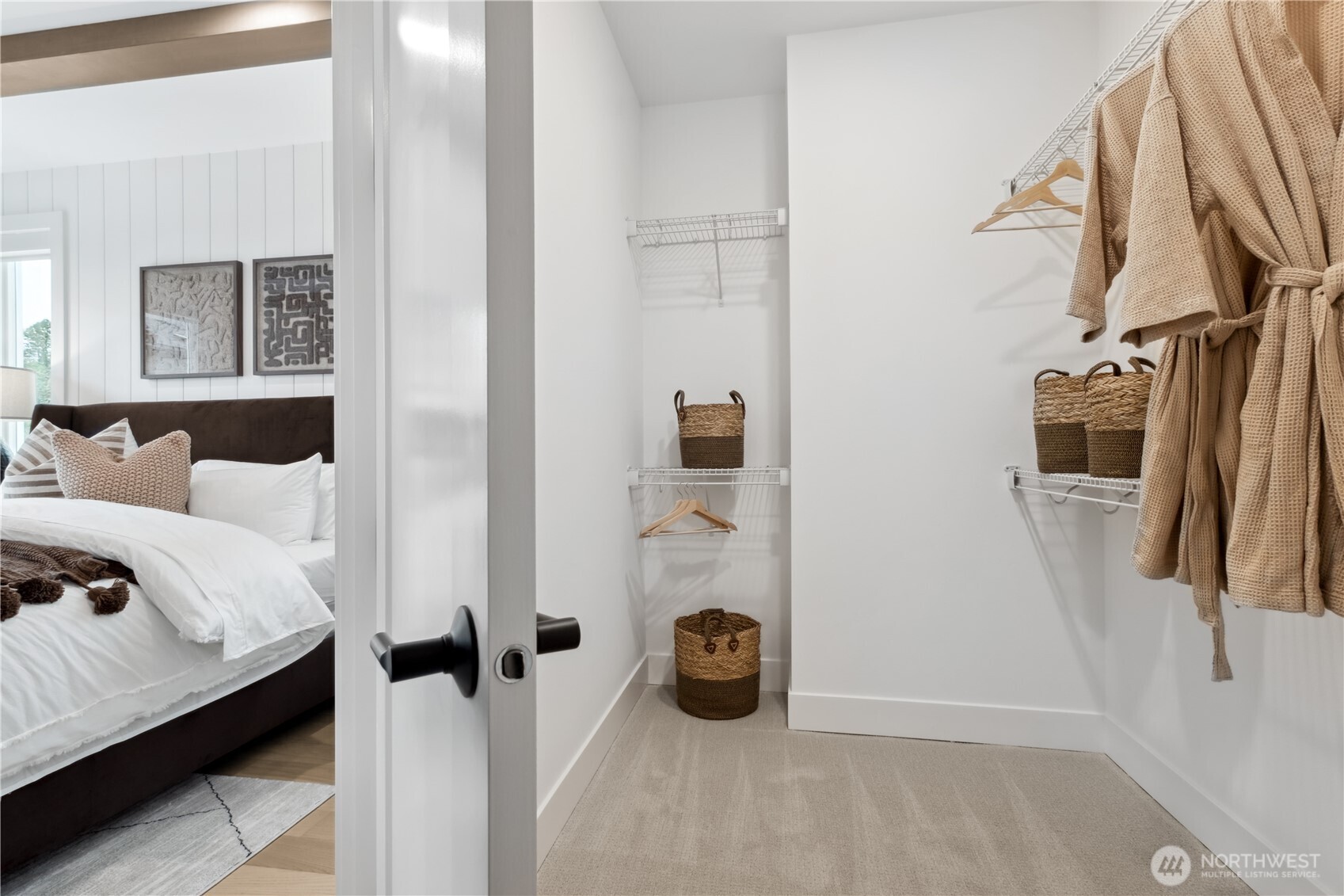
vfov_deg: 77.3
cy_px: 448
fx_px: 560
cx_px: 672
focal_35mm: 15
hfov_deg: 100.4
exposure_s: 1/7
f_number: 8
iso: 200
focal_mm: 10
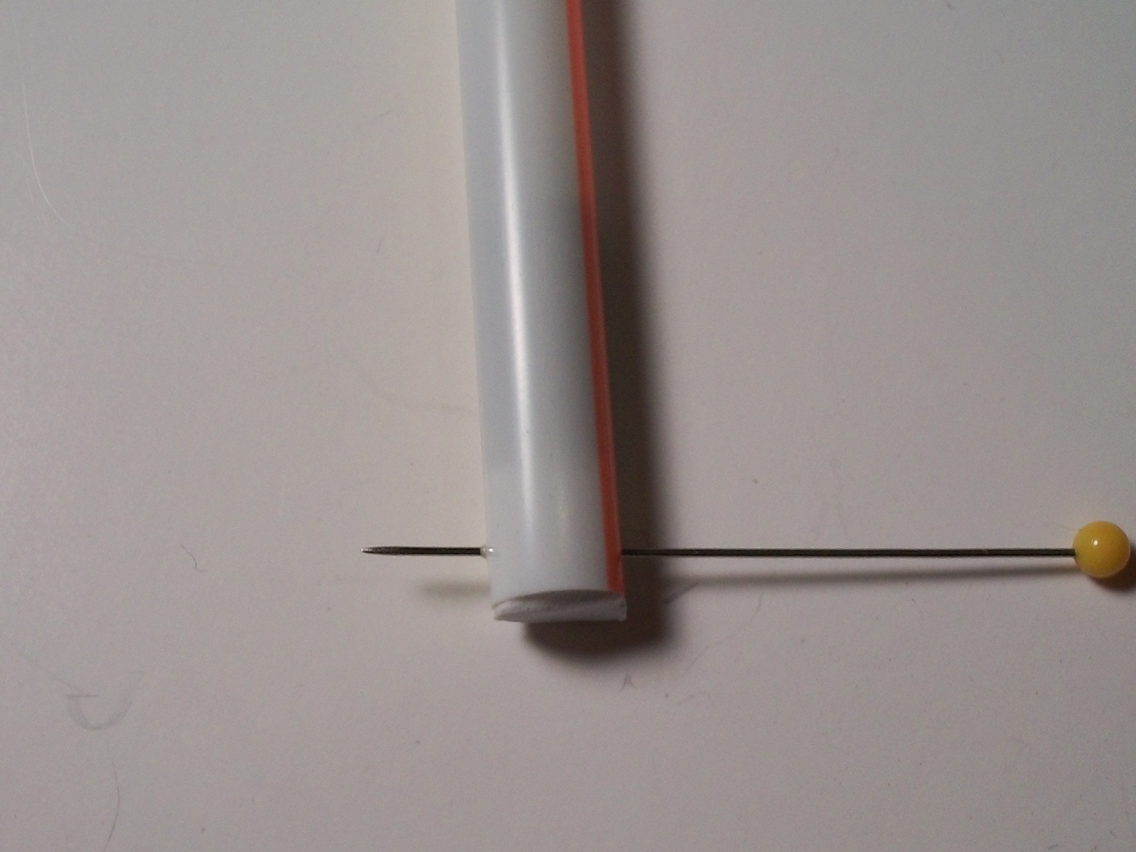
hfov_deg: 33.8
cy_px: 580
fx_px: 1871
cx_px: 609
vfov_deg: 25.5
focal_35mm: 57
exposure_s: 1/80
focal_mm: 5.7
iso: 80
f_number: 2.9
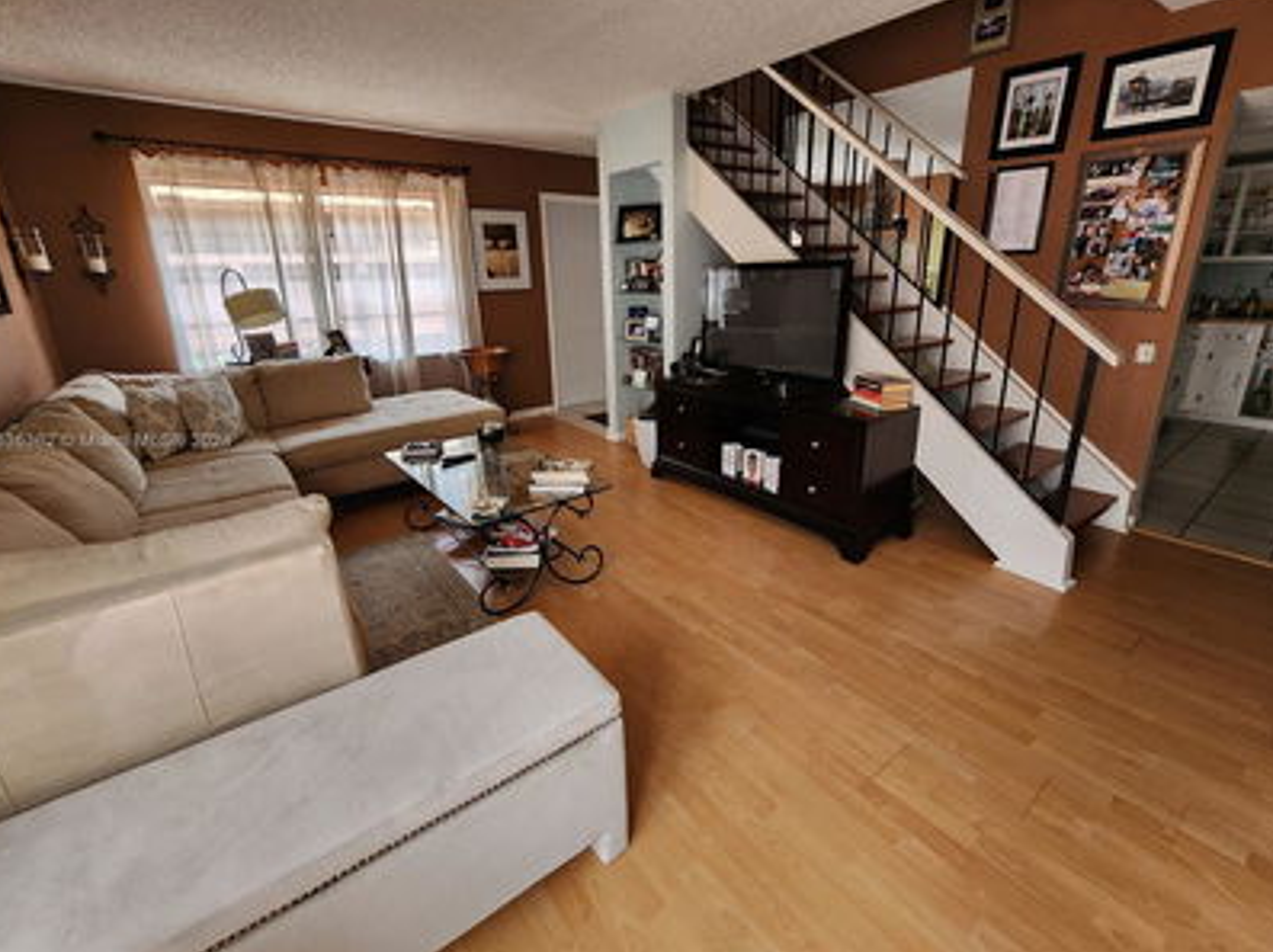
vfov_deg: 85.5
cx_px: 643
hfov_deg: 102.1
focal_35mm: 14
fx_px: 514
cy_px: 442
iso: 200
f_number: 2.2
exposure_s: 1/60
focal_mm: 2.2
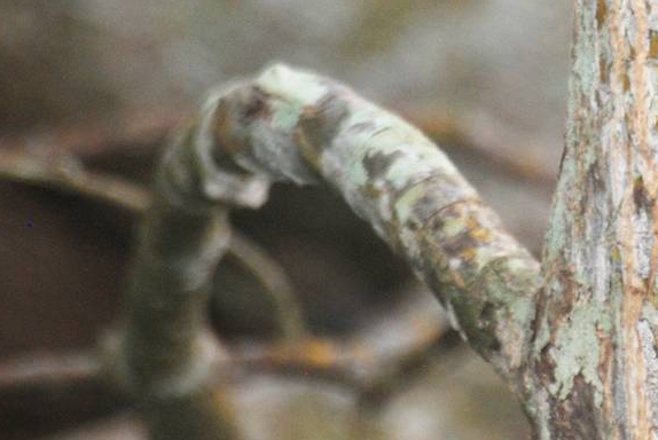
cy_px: -57
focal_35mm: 1255
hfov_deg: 1.6
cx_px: 721
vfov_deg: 1.1
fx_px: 22961
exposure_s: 1/60
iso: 400
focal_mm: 300
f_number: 5.6
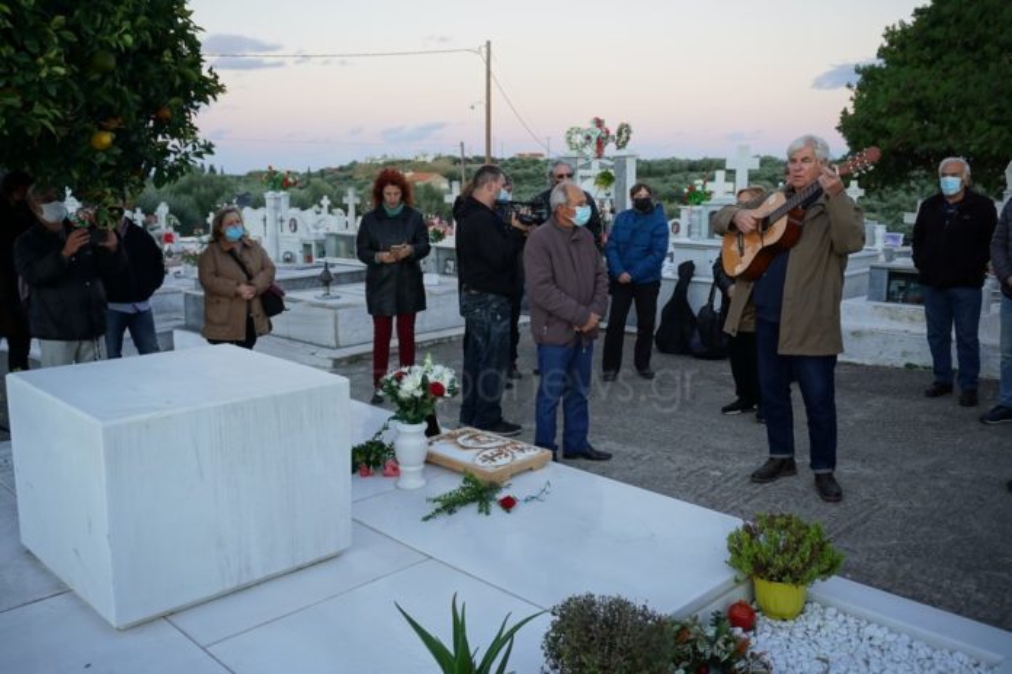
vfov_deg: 41.7
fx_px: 885
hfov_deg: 59.5
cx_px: 506
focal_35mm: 32
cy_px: 337
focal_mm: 21
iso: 200
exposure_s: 1/60
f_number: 4
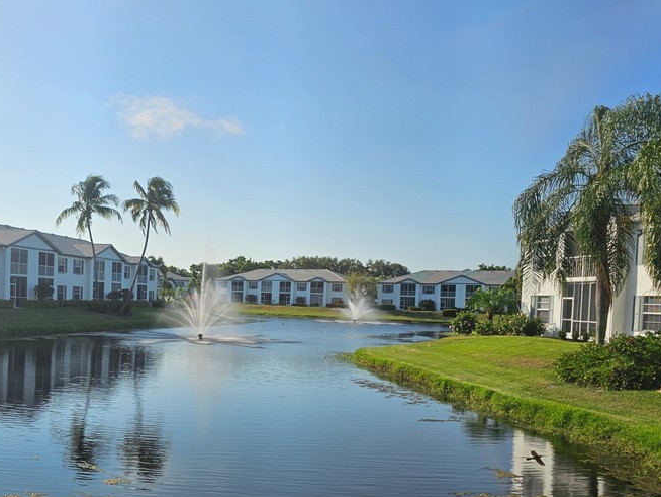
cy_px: 323
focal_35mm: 36
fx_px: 688
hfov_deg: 49.7
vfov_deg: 39.3
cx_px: 181
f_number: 1.7
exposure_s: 1/1449
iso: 16
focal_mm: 6.3
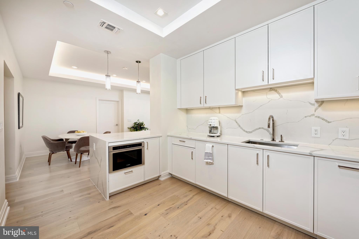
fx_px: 140
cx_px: 180
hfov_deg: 104.2
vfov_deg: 81.2
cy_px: 120
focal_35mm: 14
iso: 80
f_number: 10
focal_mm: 14
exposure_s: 1/6
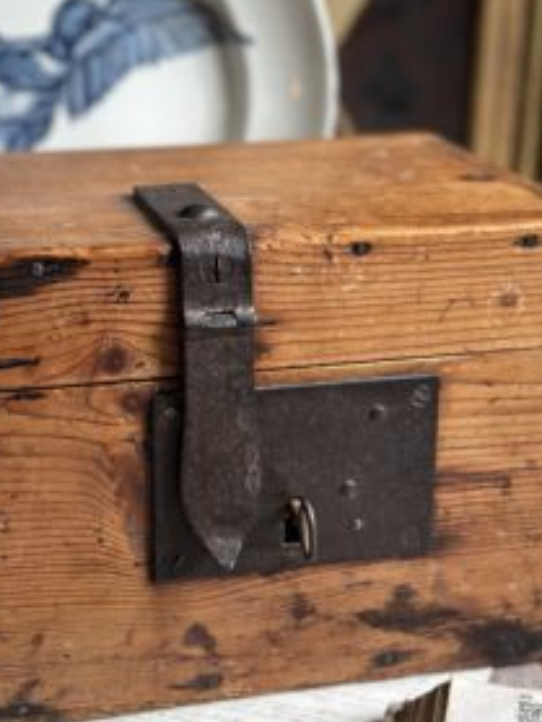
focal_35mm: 69
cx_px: 233
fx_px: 1438
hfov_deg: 21.3
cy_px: 410
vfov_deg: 28.1
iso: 125
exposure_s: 1/121
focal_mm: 6.86
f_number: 1.78
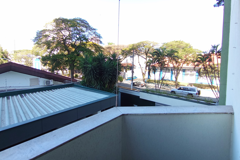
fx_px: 113
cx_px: 120
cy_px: 70
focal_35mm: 17
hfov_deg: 93.3
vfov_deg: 70.1
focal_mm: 1.65
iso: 50
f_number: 2.2
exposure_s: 1/166
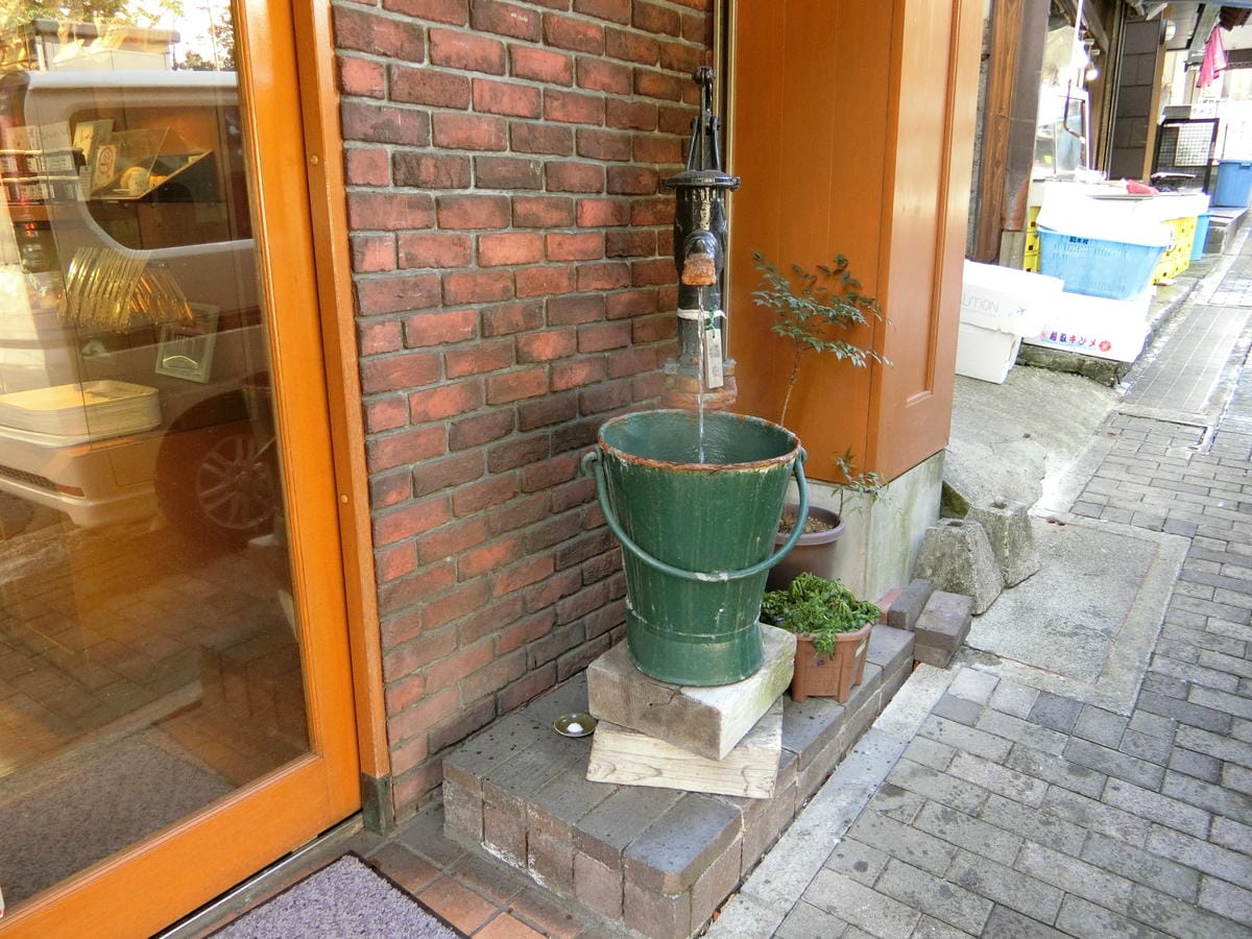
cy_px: 470
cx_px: 626
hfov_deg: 69.4
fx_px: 904
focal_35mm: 25
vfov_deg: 54.9
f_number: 2.8
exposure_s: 1/125
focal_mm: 5.4
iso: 320
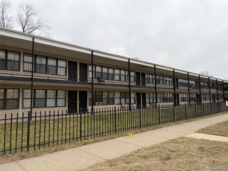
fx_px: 171
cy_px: 86
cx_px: 114
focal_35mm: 26
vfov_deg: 53.1
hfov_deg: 67.3
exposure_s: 1/694
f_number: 1.6
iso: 50
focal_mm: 5.96
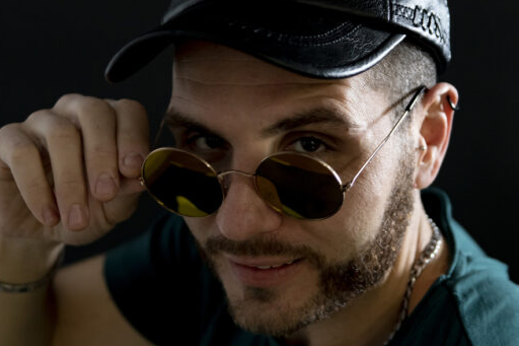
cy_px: 128
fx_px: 1528
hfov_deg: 19.3
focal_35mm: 106
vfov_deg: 12.9
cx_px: 298
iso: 1250
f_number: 2.8
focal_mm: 52
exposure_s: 1/125
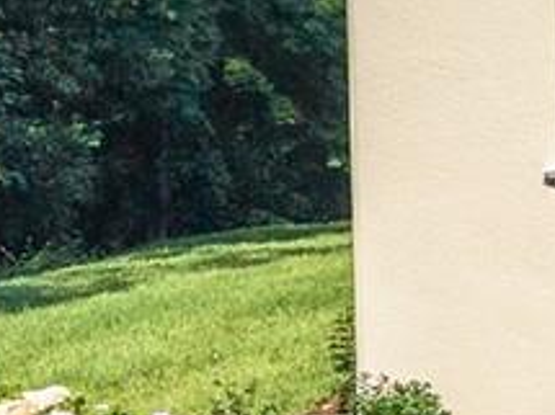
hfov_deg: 8.1
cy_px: 101
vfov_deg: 8.3
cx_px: 2029
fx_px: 2868
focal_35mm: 179
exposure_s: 1/5000
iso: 140
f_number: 1.8
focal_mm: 8.67
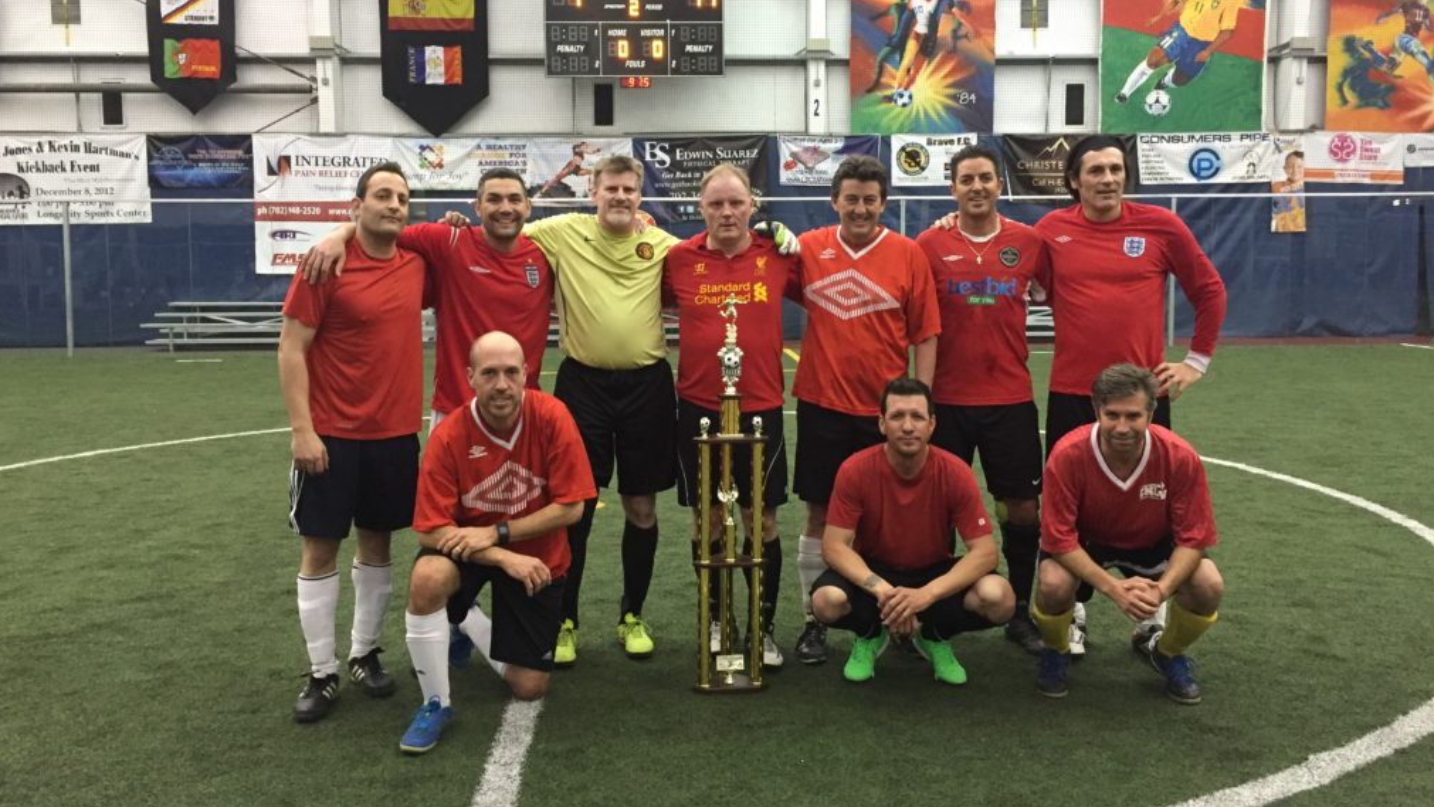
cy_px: 338
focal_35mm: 32
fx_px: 1217
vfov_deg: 36.6
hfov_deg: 61.0
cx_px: 716
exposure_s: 1/30
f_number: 2.2
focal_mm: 4.15
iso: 250
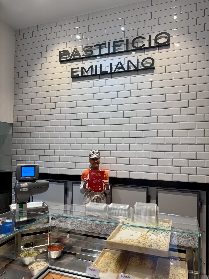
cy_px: 140
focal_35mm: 26
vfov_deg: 67.3
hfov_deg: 53.1
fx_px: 209
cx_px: 104
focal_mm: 5.96
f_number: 1.6
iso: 64
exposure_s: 1/100
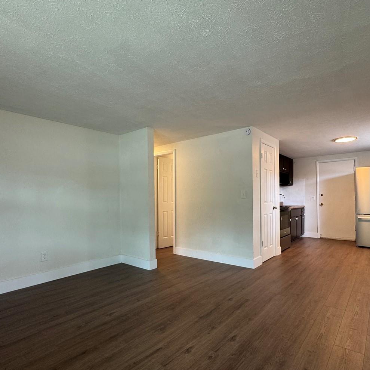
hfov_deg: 74.7
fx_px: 242
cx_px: 198
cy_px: 198
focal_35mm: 20
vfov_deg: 74.7
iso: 200
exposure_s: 1/60
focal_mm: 2.22
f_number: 2.2
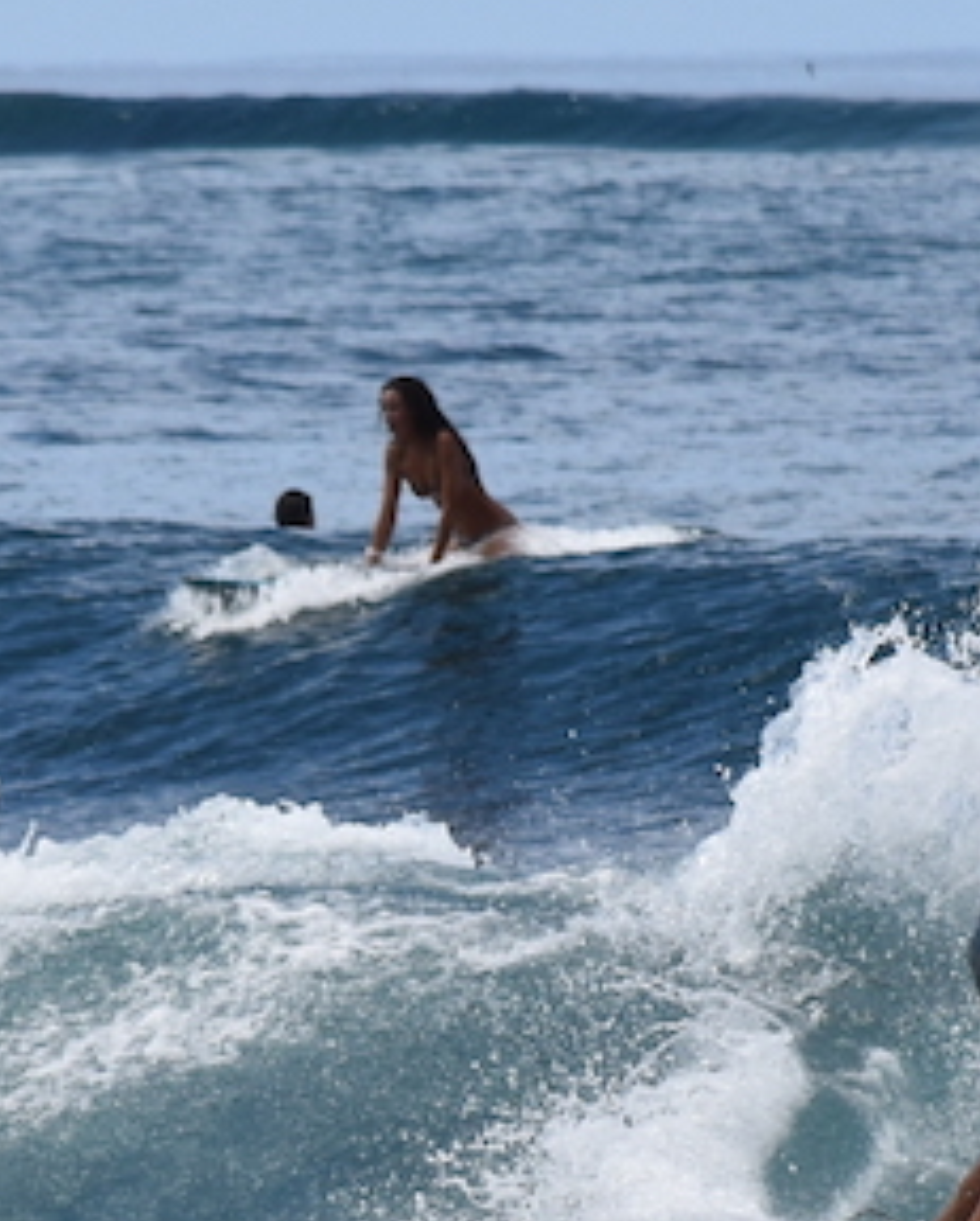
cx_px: 280
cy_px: 852
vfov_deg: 1.7
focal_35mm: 1107
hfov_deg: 1.4
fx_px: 40071
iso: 200
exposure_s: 1/1000
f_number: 8
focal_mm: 140
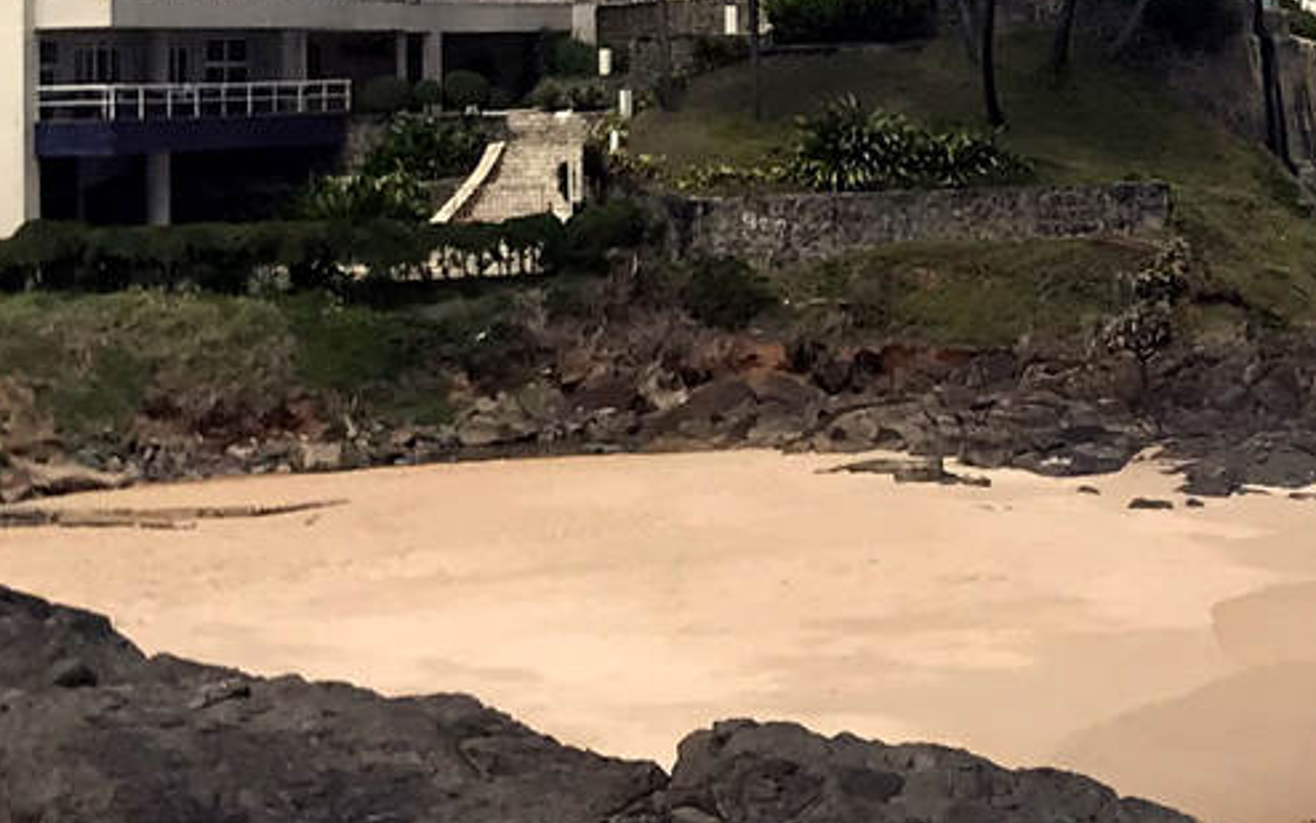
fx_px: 4412
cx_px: 1950
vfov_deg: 10.5
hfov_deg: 15.7
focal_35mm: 123
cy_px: -165
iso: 20
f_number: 1.8
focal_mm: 3.99
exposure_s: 1/4167
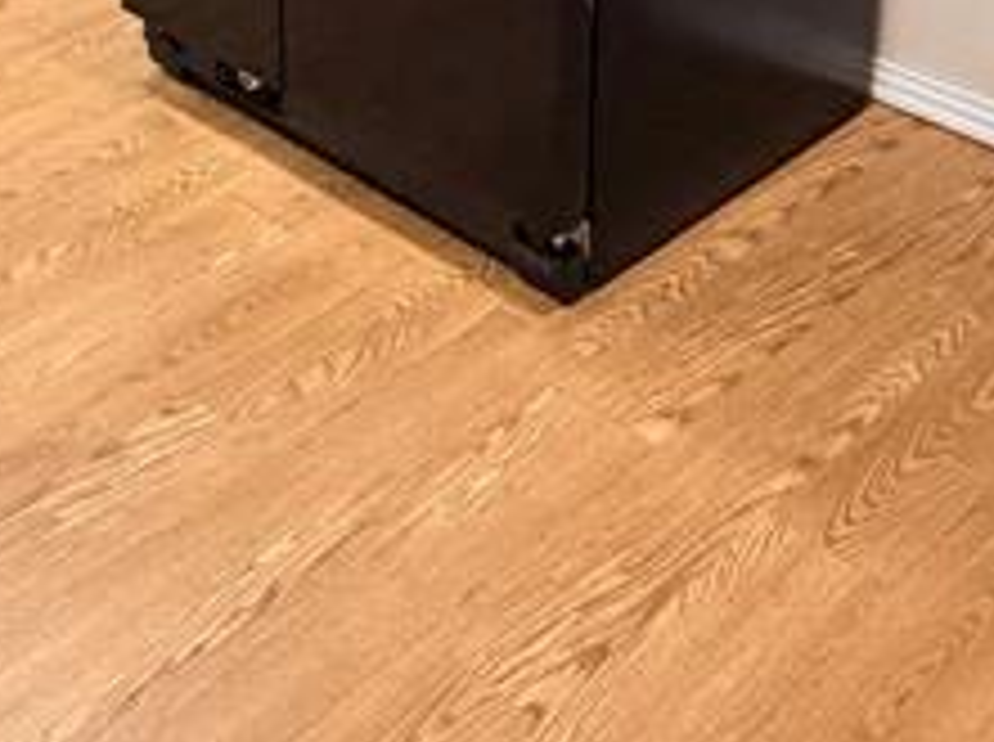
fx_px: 1863
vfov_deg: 19.9
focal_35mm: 65
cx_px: 288
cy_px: -333
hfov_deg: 29.5
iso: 500
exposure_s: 1/60
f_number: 2.2
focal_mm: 2.22
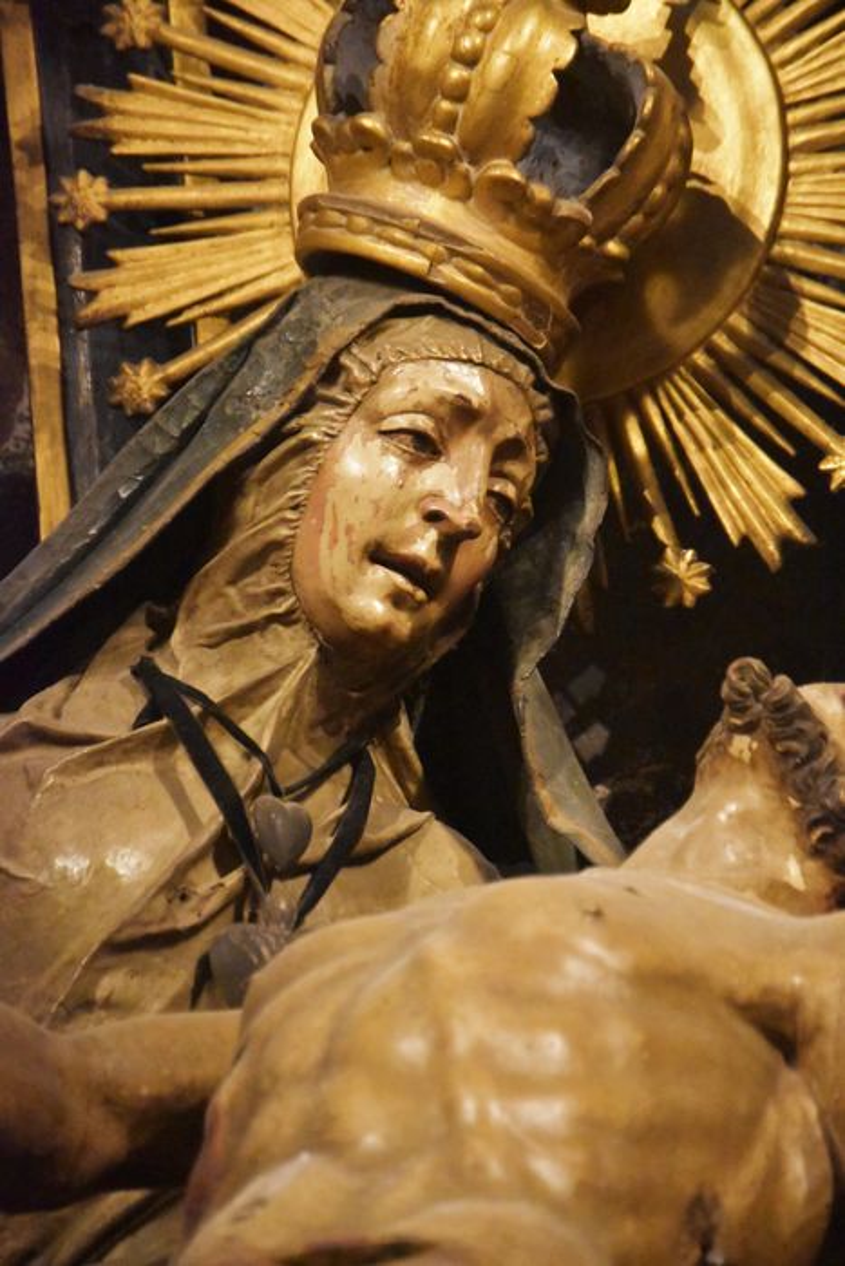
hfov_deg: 5.6
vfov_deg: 8.3
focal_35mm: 248
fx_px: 8709
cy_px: 633
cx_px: 422
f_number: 5.3
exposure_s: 1/320
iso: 12800
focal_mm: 165
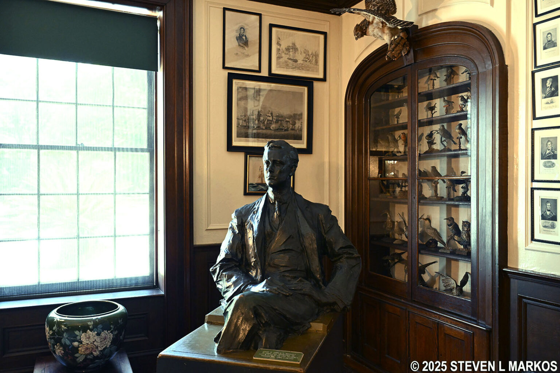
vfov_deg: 42.3
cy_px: 186
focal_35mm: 31
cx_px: 280
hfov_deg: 60.3
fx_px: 482
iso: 4000
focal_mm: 31
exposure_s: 1/10
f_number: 7.1
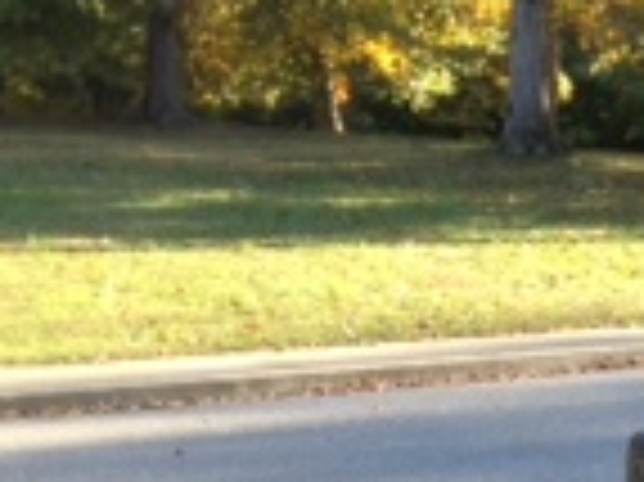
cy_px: 649
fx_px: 2918
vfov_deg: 9.3
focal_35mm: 157
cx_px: 982
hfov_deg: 12.0
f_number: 2.4
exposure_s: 1/142
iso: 50
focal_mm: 4.28
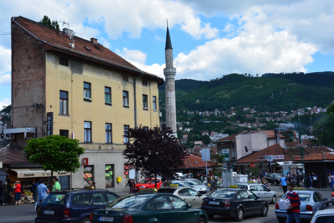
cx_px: 167
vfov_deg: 35.5
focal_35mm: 38
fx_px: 348
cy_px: 112
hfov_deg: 51.3
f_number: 16
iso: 400
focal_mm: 25
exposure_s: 1/100
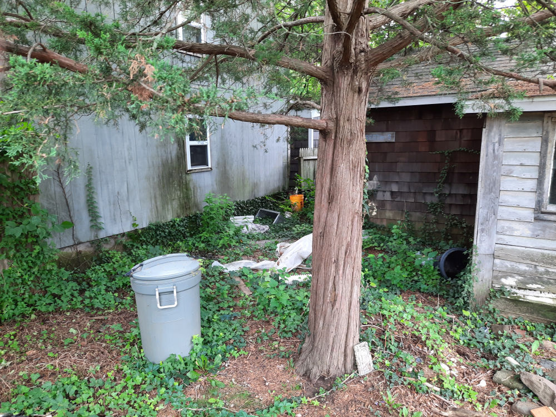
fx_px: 402
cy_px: 208
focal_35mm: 25
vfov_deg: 54.9
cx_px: 278
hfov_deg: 69.4
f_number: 2
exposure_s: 1/60
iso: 125
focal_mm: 4.6
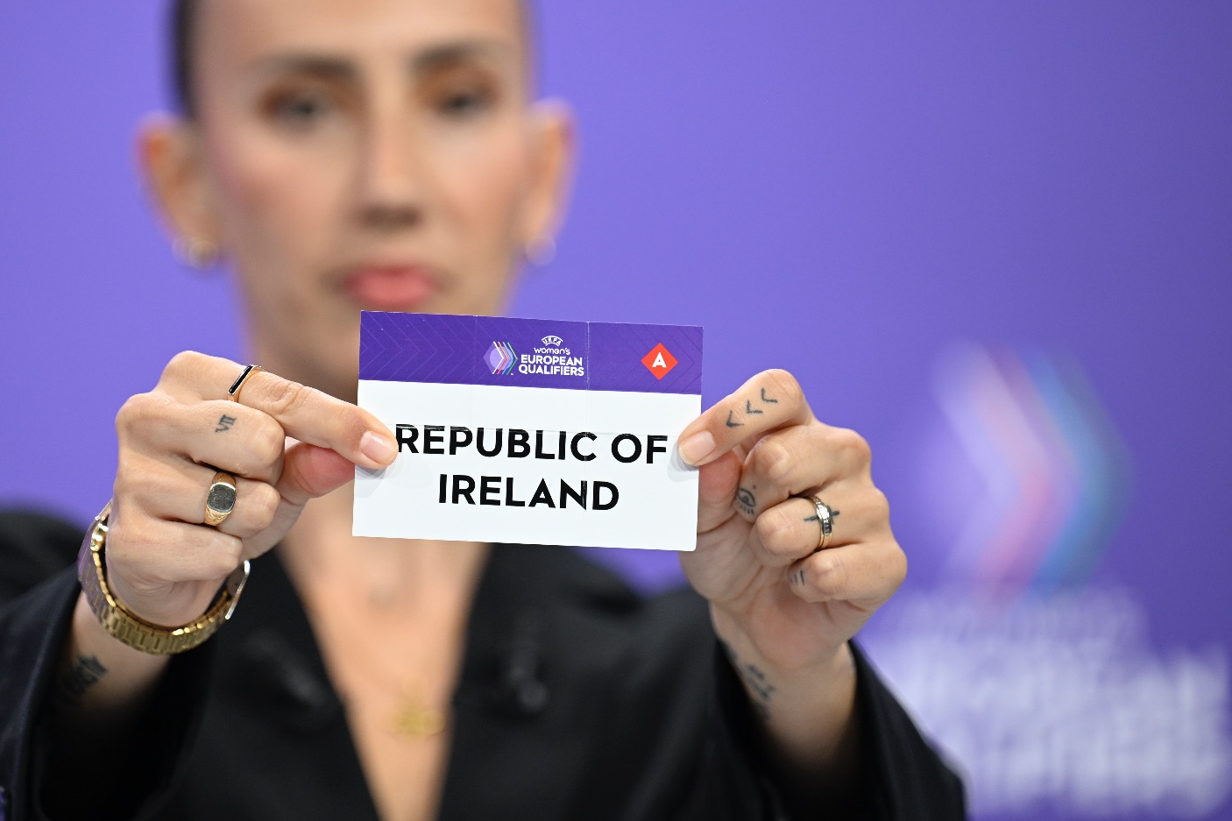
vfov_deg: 5.5
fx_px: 8520
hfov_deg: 8.3
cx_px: 431
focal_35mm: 249
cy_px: 345
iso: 400
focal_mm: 175
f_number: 2.8
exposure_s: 1/160
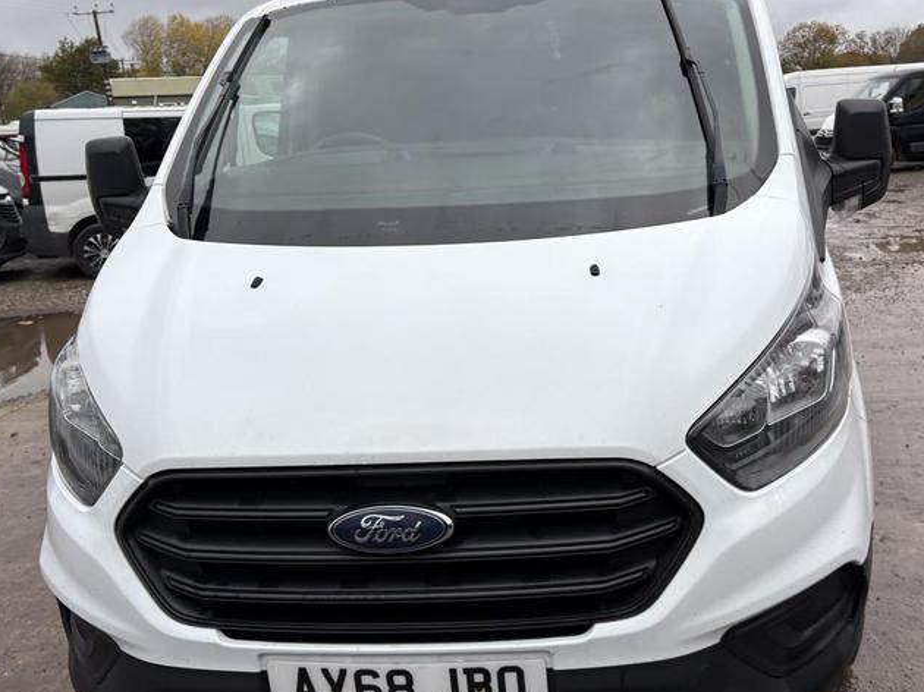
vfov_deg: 38.6
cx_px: 572
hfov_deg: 49.7
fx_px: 987
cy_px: 374
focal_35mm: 37
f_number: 1.6
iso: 50
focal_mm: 5.96
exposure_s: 1/122
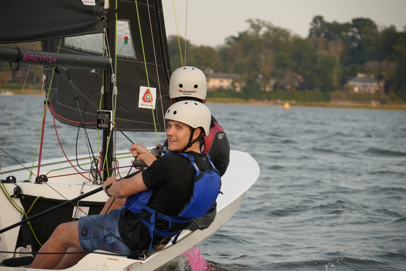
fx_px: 2255
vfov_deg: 6.9
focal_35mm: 200
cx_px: 203
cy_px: 136
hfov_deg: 10.3
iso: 250
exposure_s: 1/250
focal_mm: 133.4
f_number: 6.3
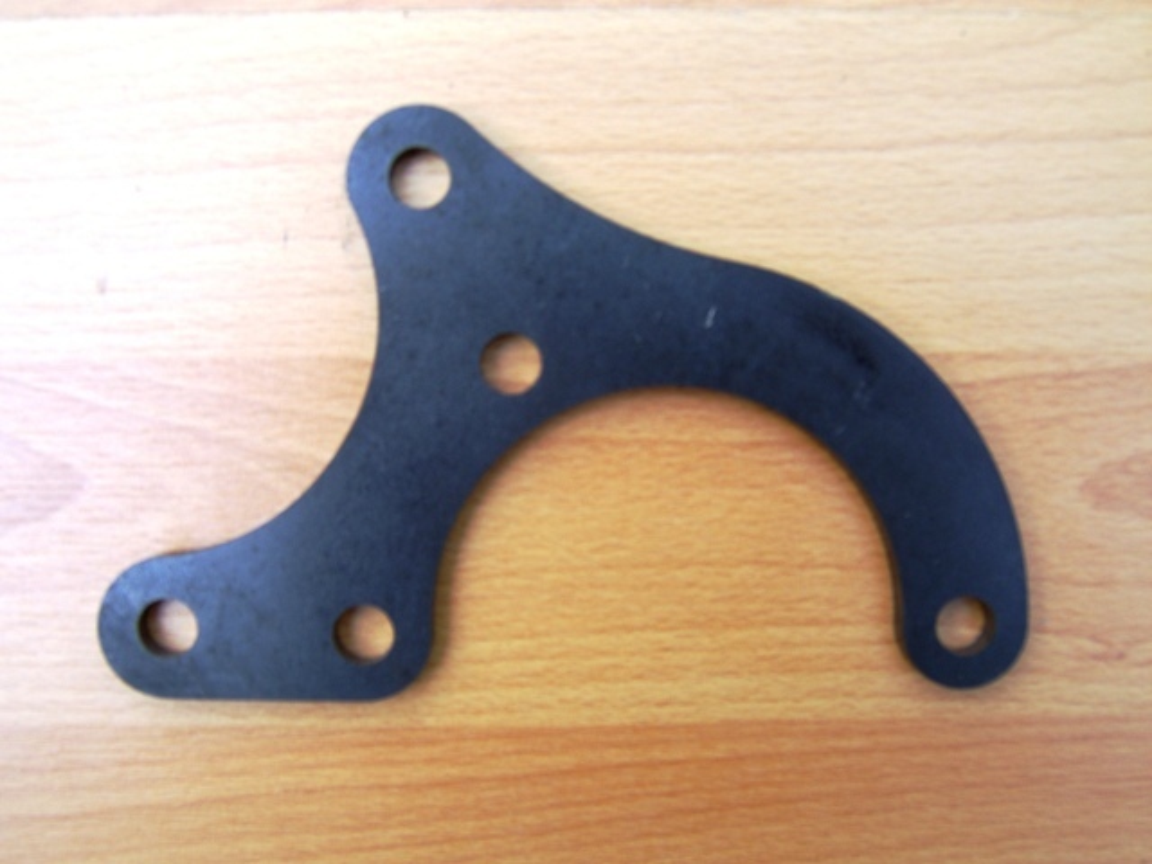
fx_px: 1032
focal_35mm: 31
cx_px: 576
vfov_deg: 45.4
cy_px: 432
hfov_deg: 58.4
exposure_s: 1/250
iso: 71
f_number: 4
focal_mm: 8.13
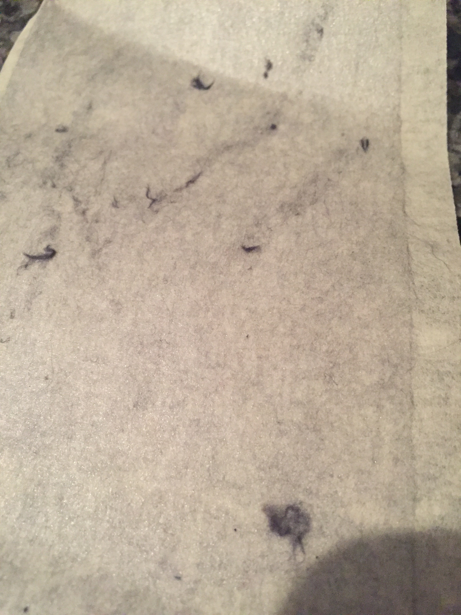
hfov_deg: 48.2
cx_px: 230
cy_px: 308
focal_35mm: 29
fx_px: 515
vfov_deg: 61.7
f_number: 2.2
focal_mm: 4.15
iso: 320
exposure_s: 1/30
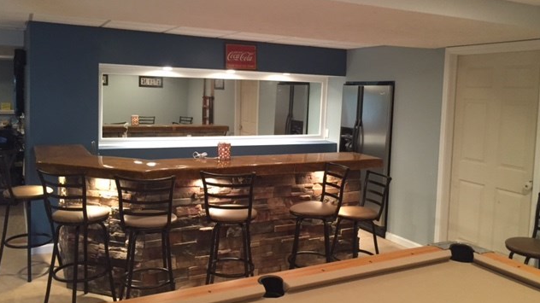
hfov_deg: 61.0
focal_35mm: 32
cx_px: 268
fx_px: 458
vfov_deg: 36.5
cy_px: 123
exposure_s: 1/20
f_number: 2.2
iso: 250
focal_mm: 4.15
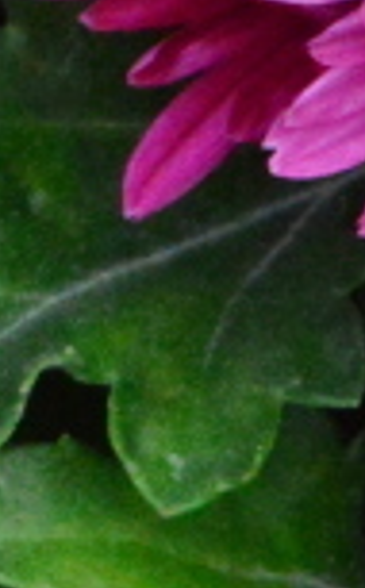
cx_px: 27
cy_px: -329
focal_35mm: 2050
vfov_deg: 1.0
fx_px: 32782
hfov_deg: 0.6
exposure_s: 1/250
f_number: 22
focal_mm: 200
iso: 6400
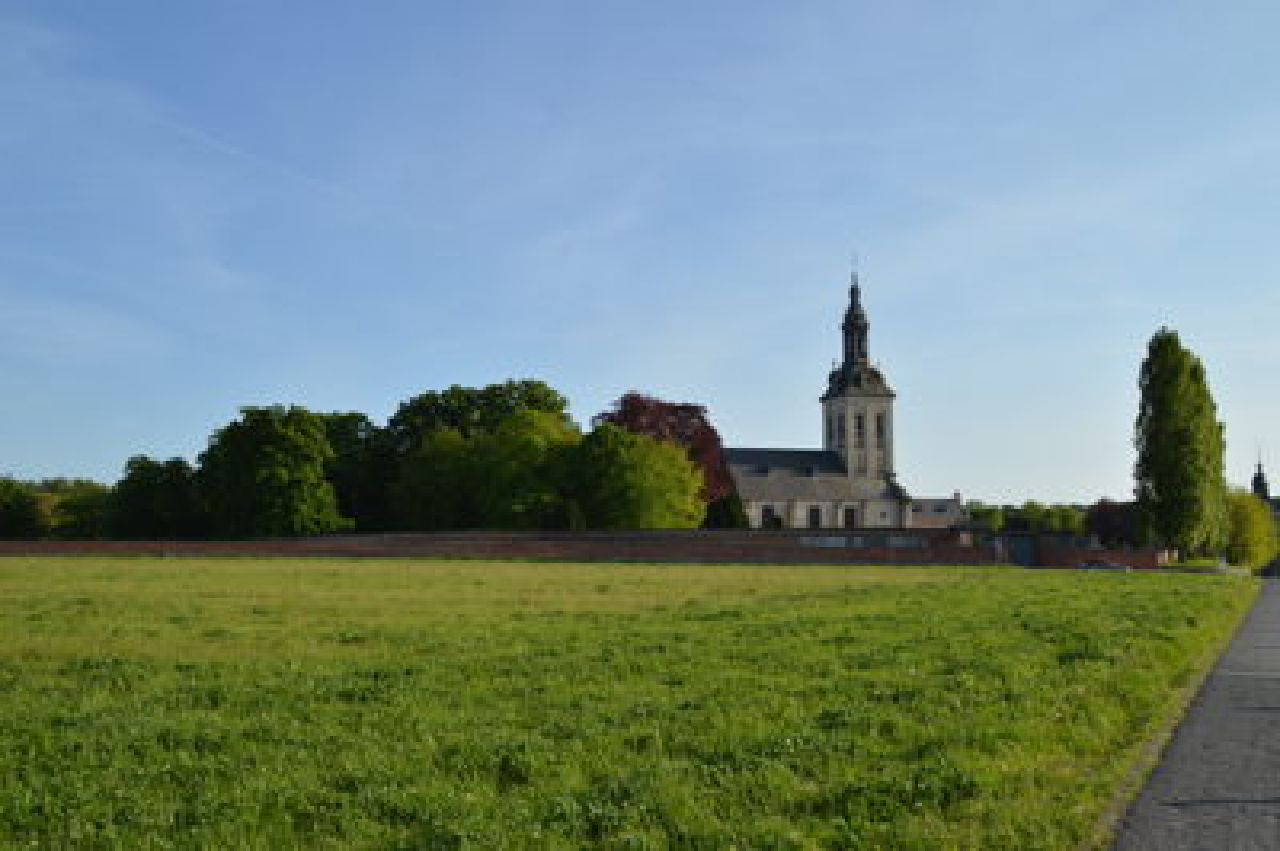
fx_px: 1172
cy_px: 426
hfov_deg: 57.3
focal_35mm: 33
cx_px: 640
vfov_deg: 39.9
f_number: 7.1
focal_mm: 22
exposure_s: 1/400
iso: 100
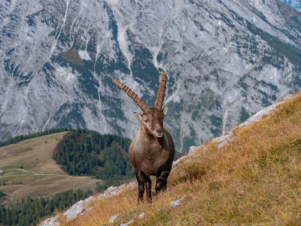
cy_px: 113
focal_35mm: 120
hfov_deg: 16.4
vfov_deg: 12.3
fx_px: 1043
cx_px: 150
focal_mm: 60
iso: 200
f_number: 6.3
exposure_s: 1/640
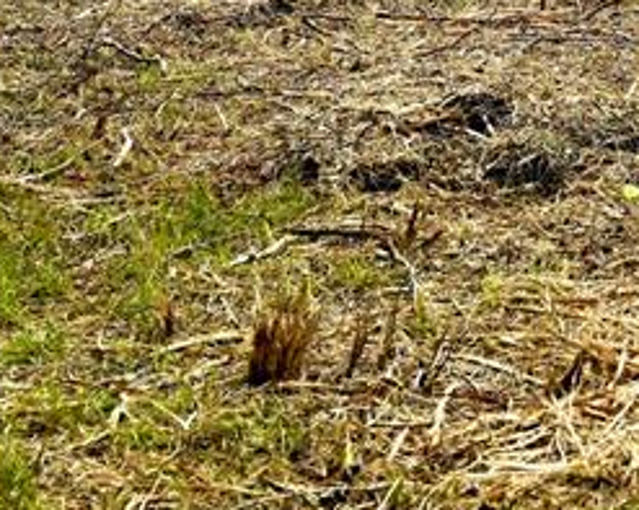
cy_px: -220
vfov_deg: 10.4
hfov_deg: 13.0
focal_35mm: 144
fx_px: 2720
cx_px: 830
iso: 200
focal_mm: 37
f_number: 5
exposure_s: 1/250
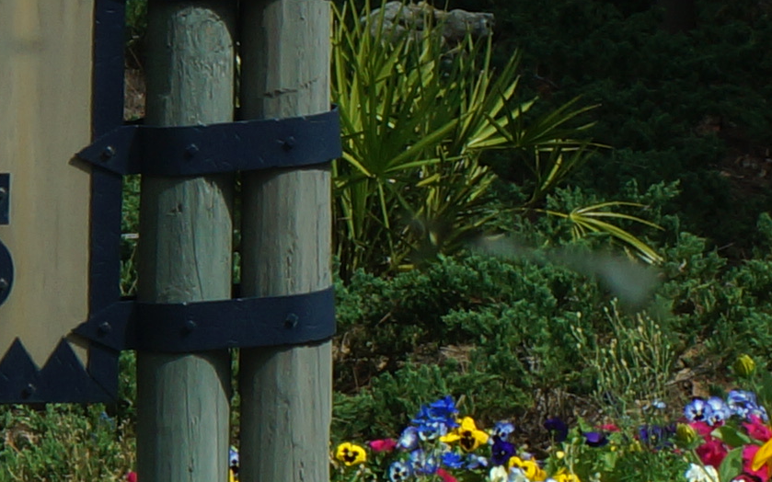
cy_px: -445
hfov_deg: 6.6
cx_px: 347
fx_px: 6689
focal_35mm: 318
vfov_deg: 4.1
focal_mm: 32
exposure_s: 1/100
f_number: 14
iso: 125
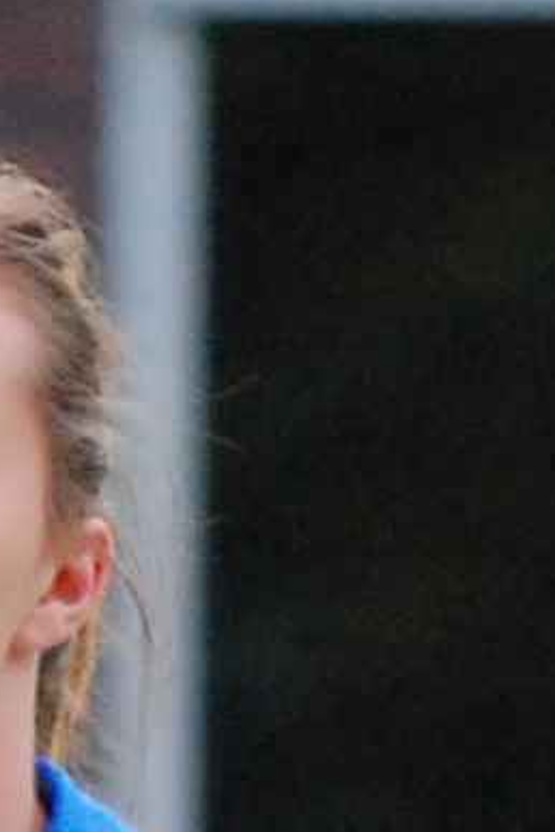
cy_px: 1151
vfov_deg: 2.4
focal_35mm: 851
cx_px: -191
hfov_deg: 1.6
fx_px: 19678
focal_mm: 150
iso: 1600
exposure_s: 1/250
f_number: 5.3
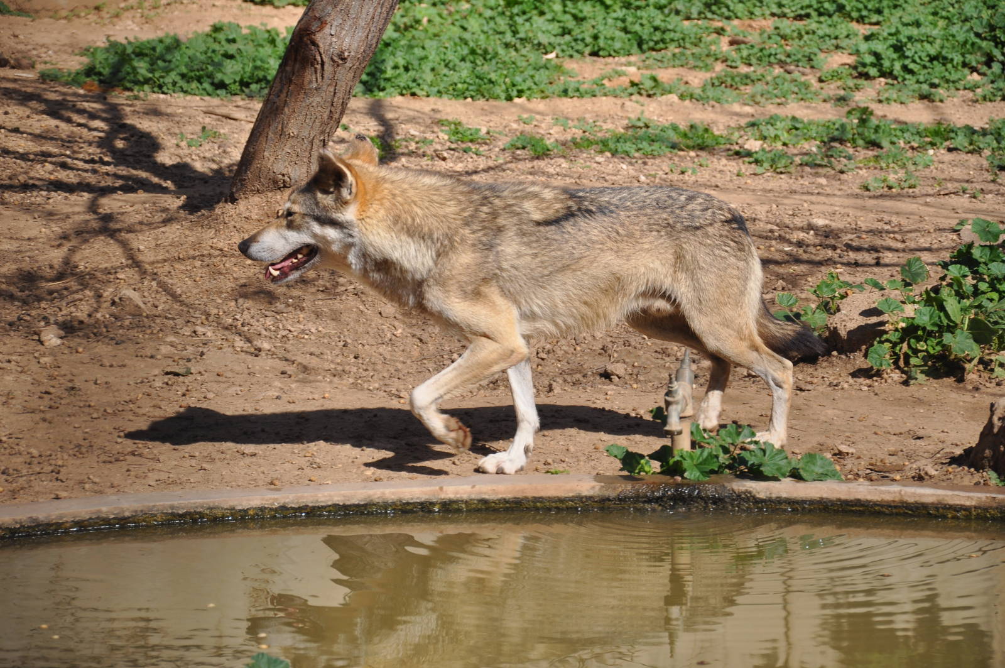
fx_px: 4099
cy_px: 334
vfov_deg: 9.3
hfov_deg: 14.0
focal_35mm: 147
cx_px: 502
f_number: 7.1
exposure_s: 1/640
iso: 200
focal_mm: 98
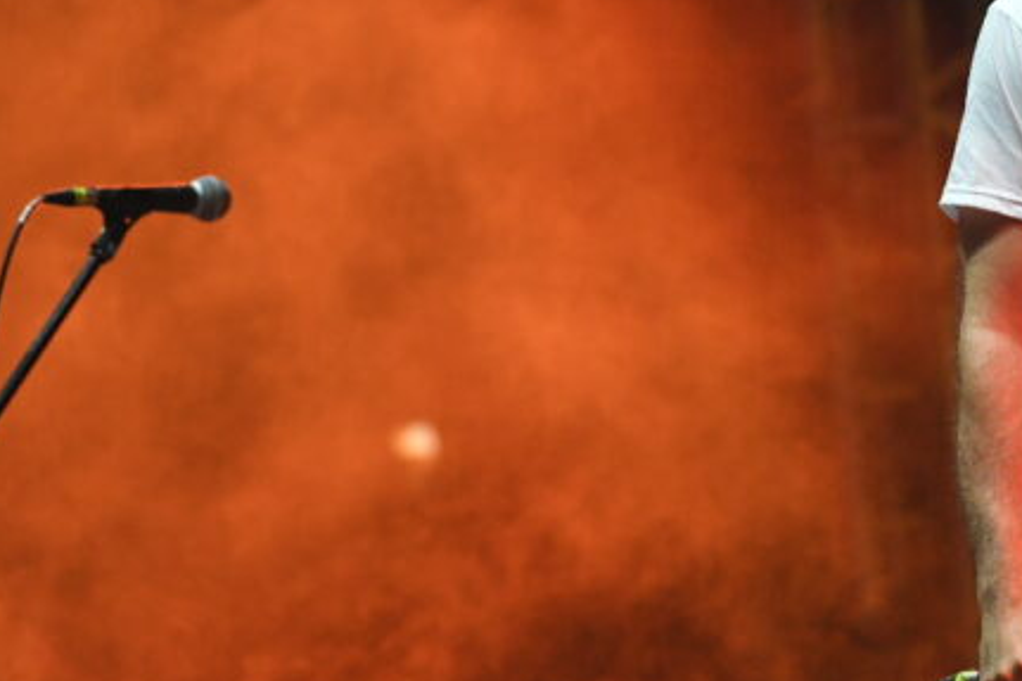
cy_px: 61
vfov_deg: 3.3
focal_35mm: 416
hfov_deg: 4.9
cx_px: 1088
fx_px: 11805
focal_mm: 175
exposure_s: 1/400
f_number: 4
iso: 3200
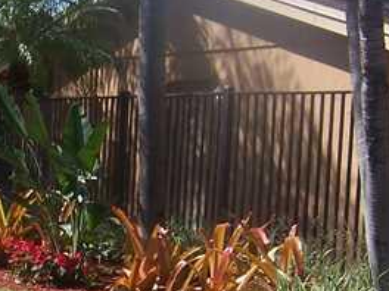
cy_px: 245
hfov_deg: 18.4
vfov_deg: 14.7
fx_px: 1124
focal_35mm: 100
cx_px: -102
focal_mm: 5.5
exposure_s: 1/750
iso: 80
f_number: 3.4
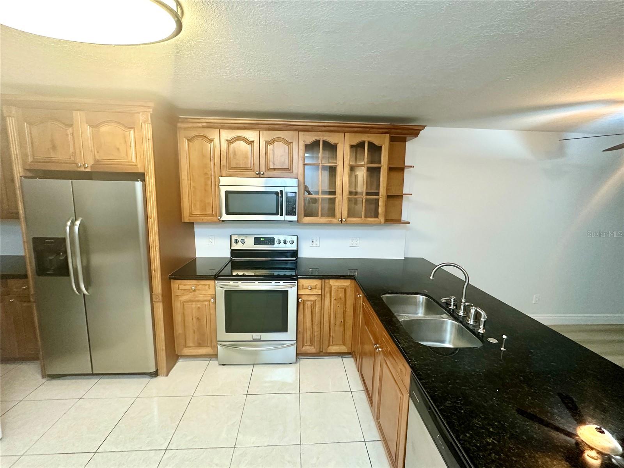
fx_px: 252
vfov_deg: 85.6
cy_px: 234
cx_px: 312
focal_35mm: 14
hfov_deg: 102.1
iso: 320
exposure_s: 1/60
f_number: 2.2
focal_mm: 2.22
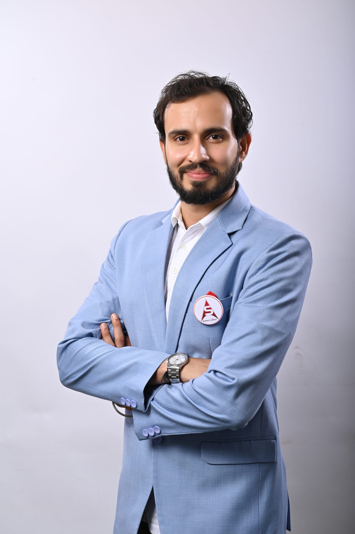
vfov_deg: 28.9
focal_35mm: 70
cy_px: 267
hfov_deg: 19.4
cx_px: 178
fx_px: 1037
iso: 125
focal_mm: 70
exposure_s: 1/200
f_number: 10
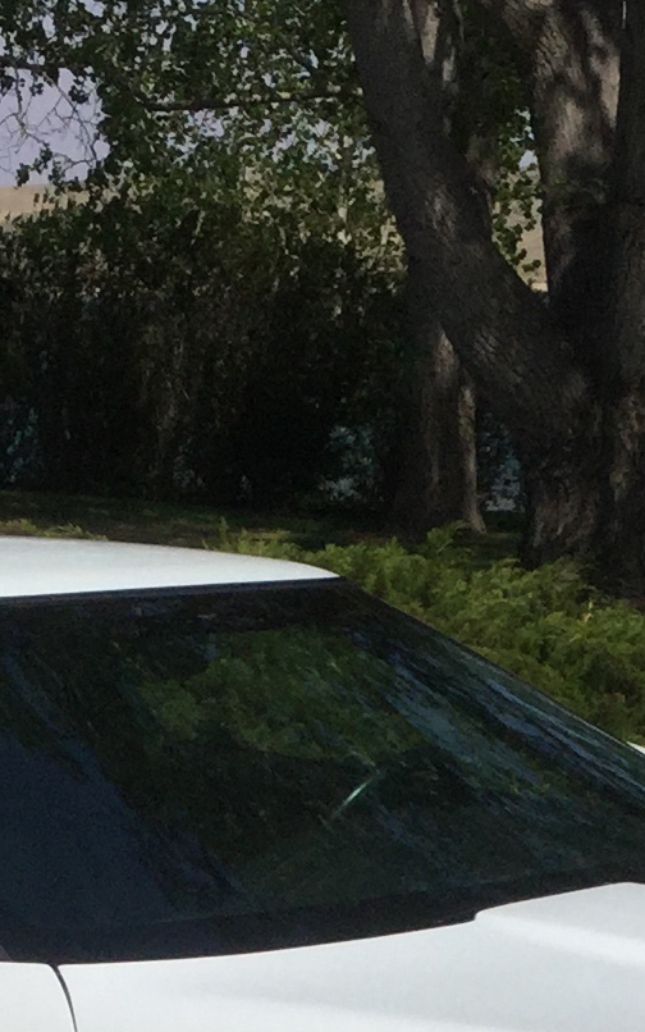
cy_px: 1196
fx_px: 3739
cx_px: 466
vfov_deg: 15.2
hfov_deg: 9.8
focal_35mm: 133
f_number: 2.4
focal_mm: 3.3
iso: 25
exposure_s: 1/3546
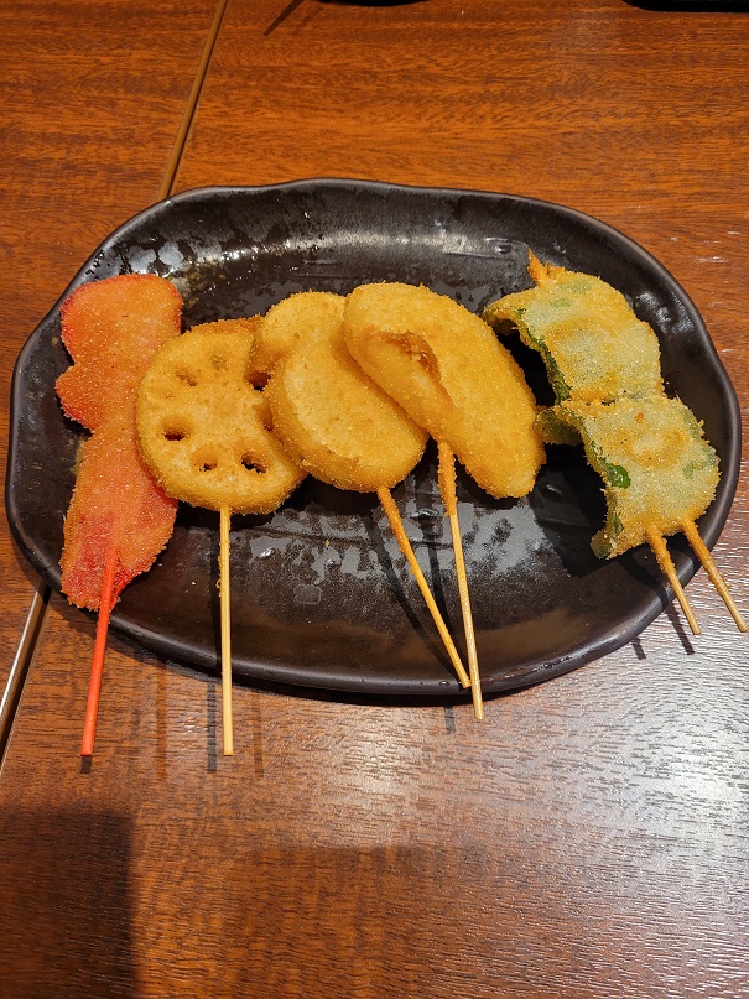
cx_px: 374
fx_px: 750
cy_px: 500
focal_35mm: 26
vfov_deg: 67.3
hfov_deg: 53.1
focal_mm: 5.4
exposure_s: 1/120
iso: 160
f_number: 1.8
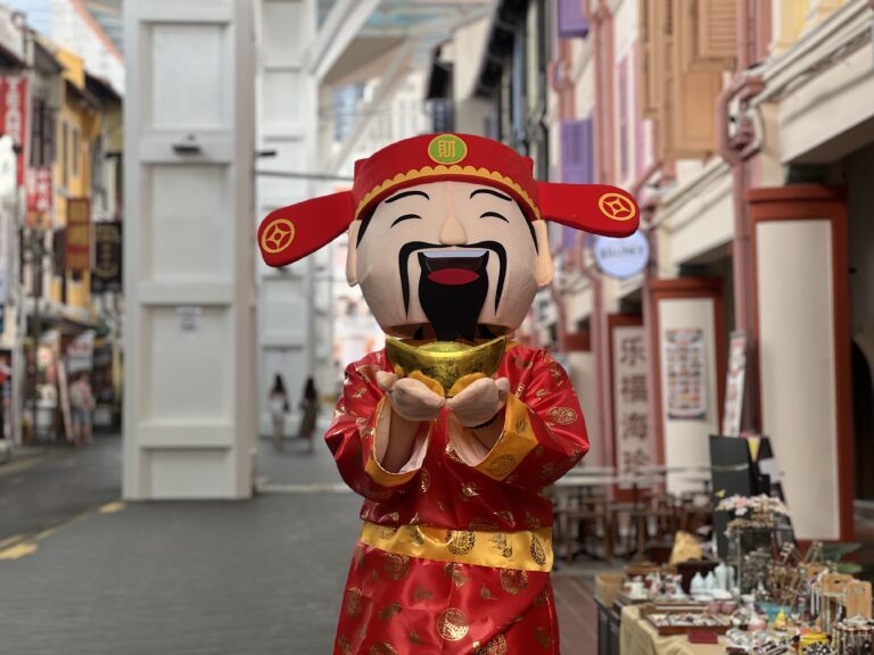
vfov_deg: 19.1
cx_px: 437
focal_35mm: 77
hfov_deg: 25.3
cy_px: 328
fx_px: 1944
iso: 40
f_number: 2.8
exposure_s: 1/121
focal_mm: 9
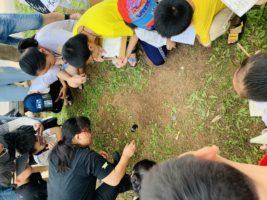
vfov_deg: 53.1
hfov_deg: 67.3
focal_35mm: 26
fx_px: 201
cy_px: 100
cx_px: 134
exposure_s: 1/65
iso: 100
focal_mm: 4.25
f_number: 1.8
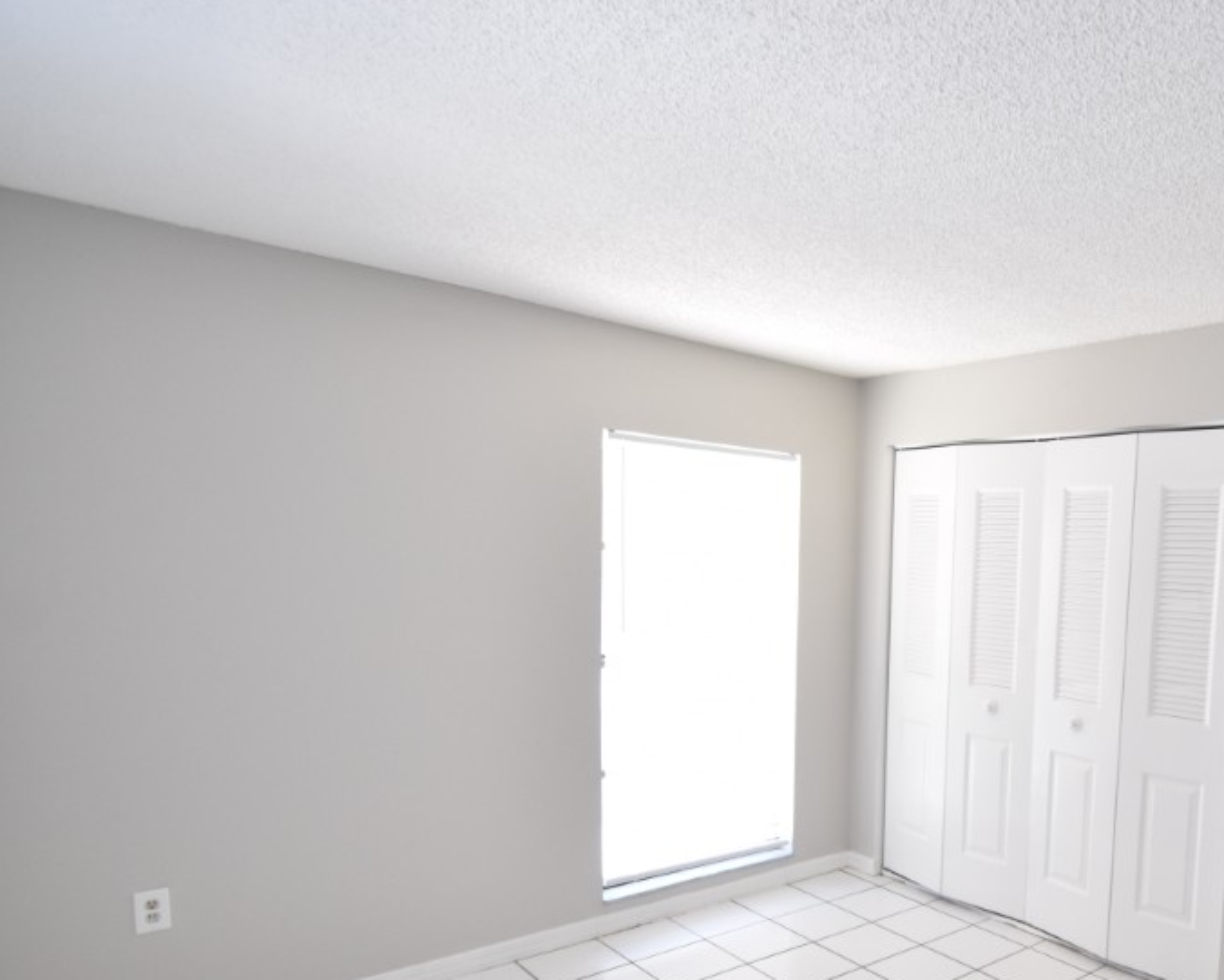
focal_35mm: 24
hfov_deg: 64.1
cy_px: 639
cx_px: 980
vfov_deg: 57.7
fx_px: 870
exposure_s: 1/60
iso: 800
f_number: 3.5
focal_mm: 10
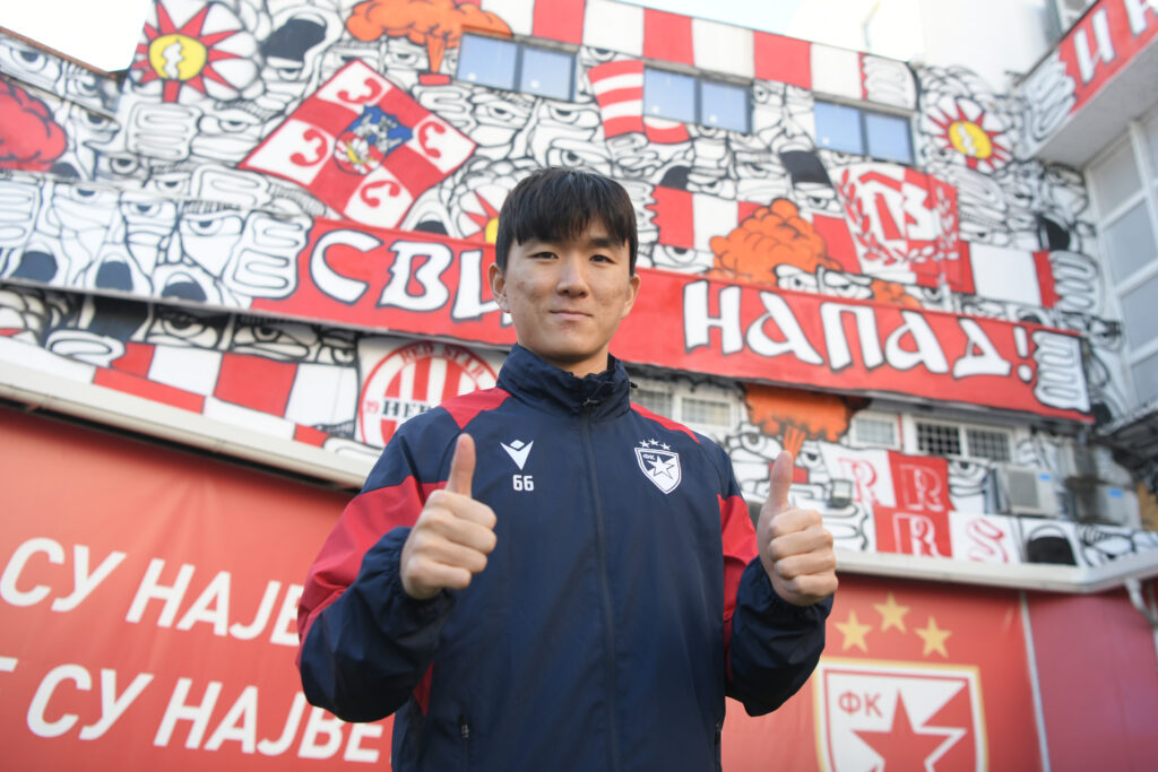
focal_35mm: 29
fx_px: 933
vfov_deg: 45.0
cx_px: 579
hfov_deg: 63.7
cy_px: 386
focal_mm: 29
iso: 320
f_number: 3.5
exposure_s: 1/400
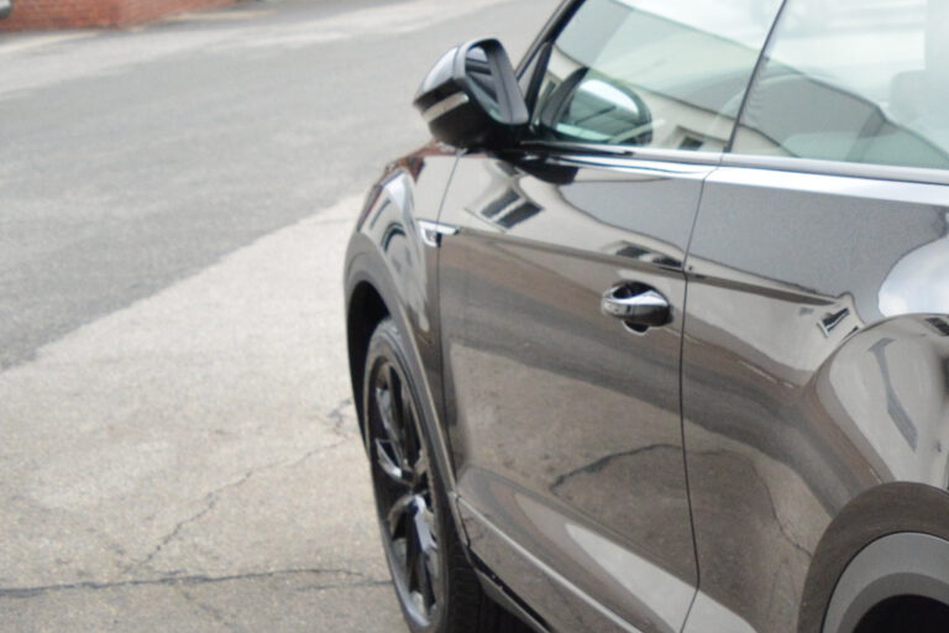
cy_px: 493
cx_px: 1414
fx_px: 2372
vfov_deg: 15.1
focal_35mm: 90
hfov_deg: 19.7
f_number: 3.5
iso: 1250
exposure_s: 1/500
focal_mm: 18
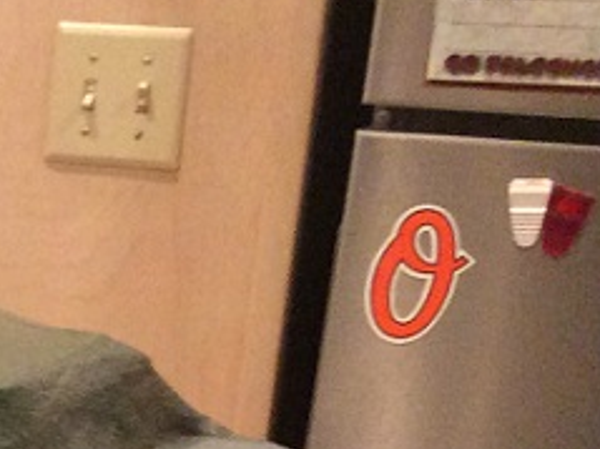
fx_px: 2166
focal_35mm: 125
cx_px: -334
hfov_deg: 14.6
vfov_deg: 11.3
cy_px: 720
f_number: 2.4
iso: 250
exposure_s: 1/24
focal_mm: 3.3
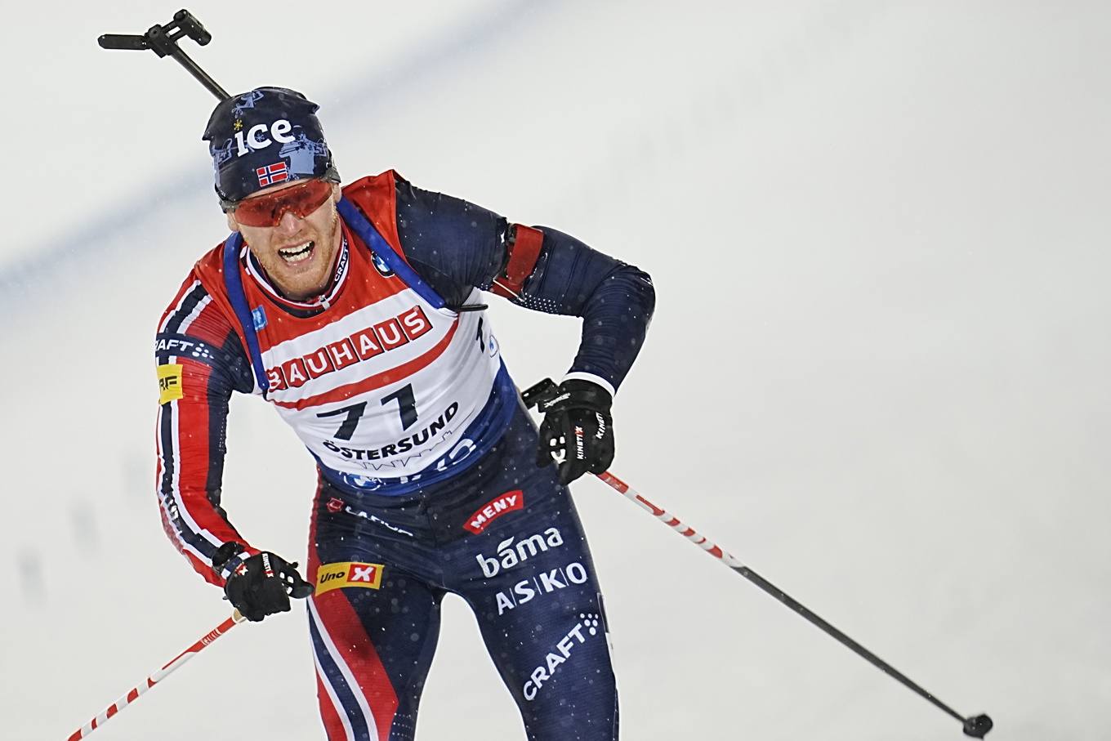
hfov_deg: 3.4
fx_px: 18517
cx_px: 556
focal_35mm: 600
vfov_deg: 2.3
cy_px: 370
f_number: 2.8
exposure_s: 1/1000
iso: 2000
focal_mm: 400
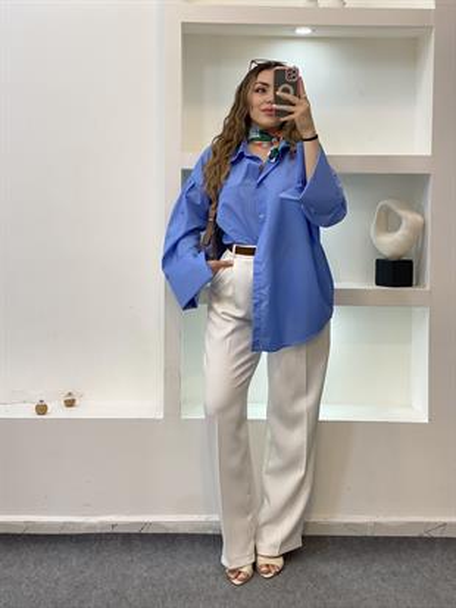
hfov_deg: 28.0
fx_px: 913
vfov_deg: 36.8
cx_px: 228
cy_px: 304
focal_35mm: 52
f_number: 2
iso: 80
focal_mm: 6
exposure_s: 1/100
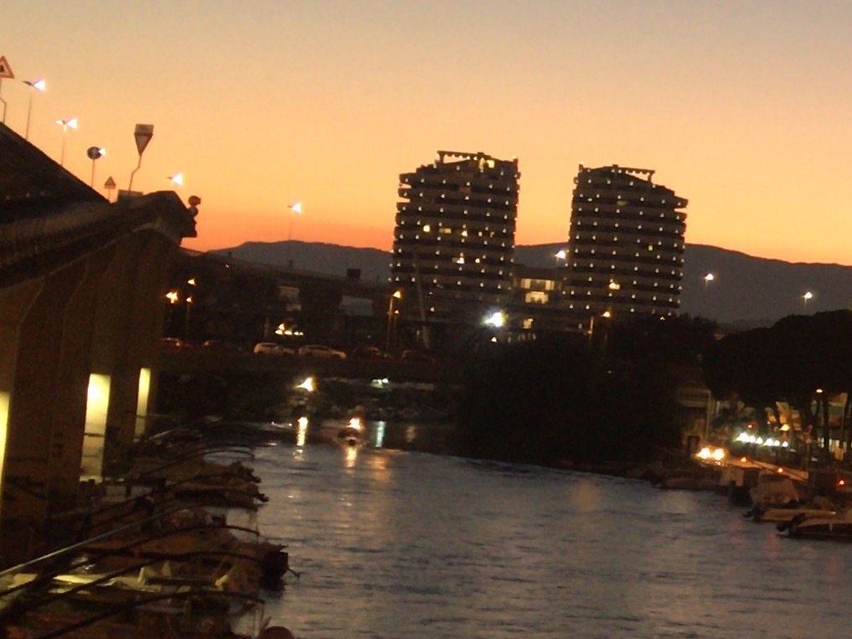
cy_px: 278
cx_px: 1481
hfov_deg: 15.1
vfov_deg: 12.9
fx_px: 2831
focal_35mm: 115
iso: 320
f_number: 2.2
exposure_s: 1/17
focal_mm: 4.15
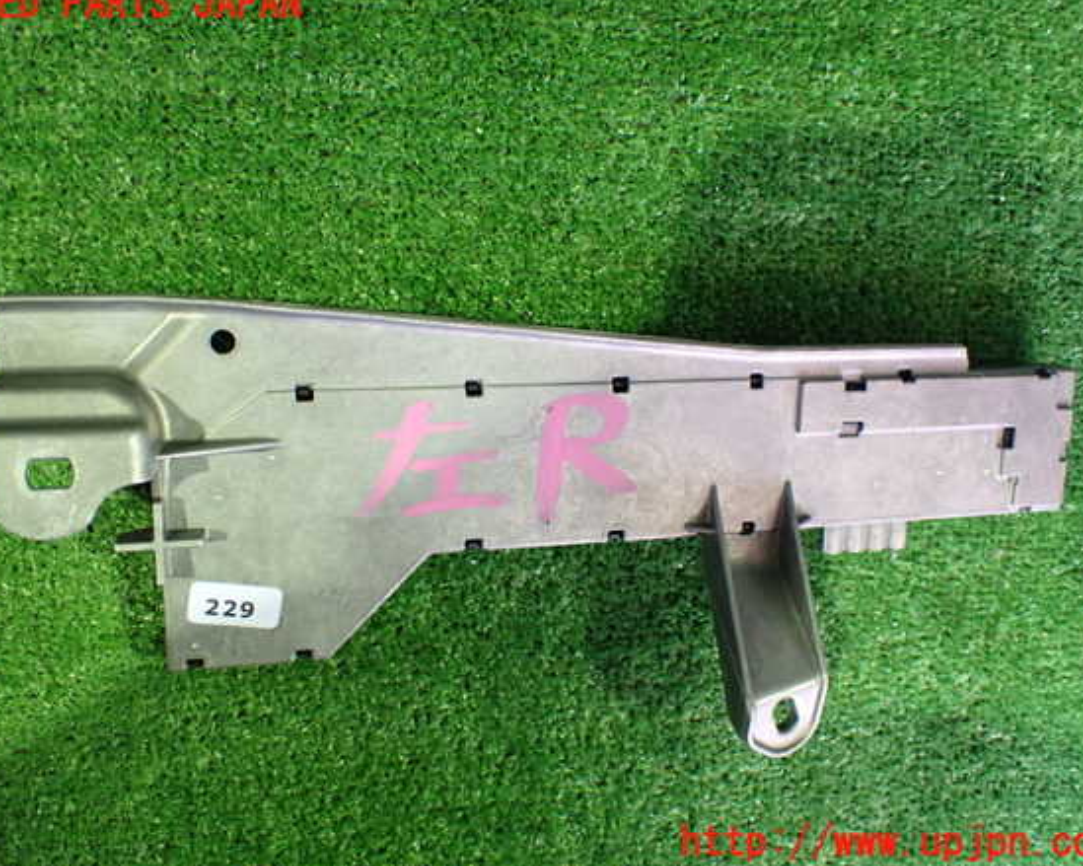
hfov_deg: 55.7
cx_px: 535
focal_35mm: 32
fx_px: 1026
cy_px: 424
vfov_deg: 45.8
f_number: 2.3
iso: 1000
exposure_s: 1/30
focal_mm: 5.4
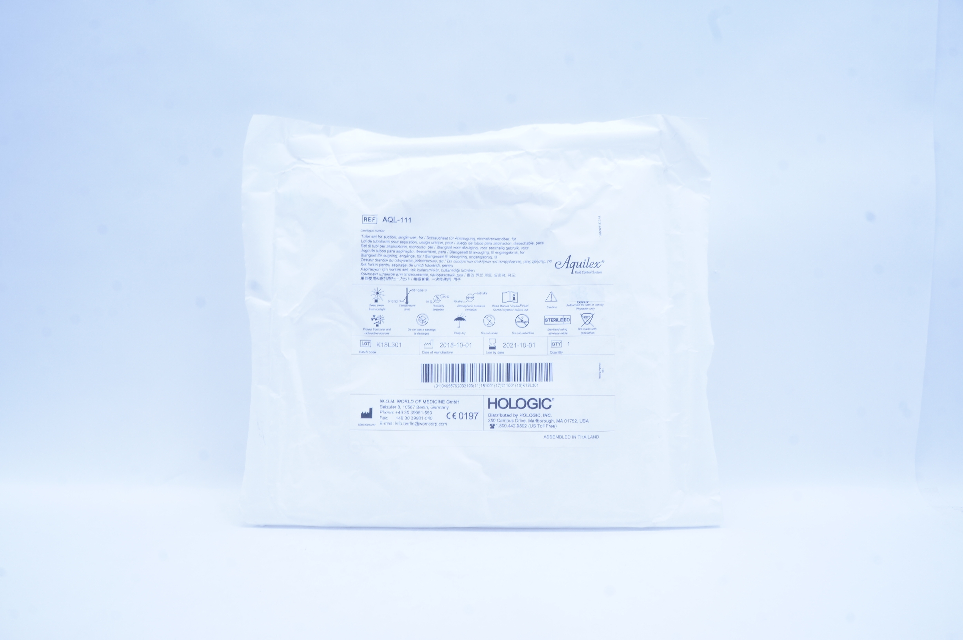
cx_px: 482
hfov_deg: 67.4
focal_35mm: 27
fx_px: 721
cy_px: 320
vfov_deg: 47.8
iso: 400
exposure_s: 1/10
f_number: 16
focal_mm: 18
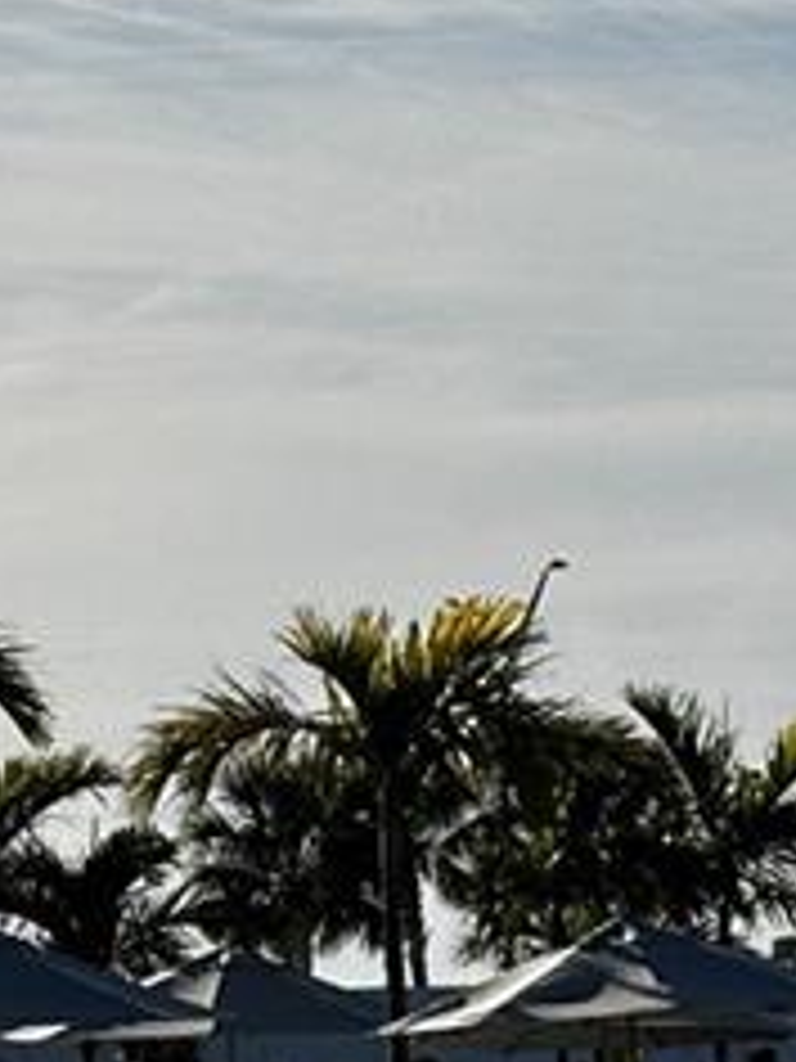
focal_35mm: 244
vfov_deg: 8.1
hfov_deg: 6.0
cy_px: 1156
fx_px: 7481
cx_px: -301
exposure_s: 1/6623
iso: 64
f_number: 1.78
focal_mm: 6.86
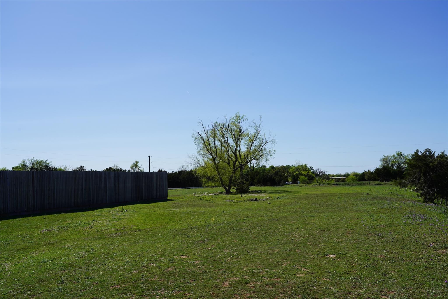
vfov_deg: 37.8
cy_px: 150
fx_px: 435
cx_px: 224
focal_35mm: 35
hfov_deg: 54.4
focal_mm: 35
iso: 100
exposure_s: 1/250
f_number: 10
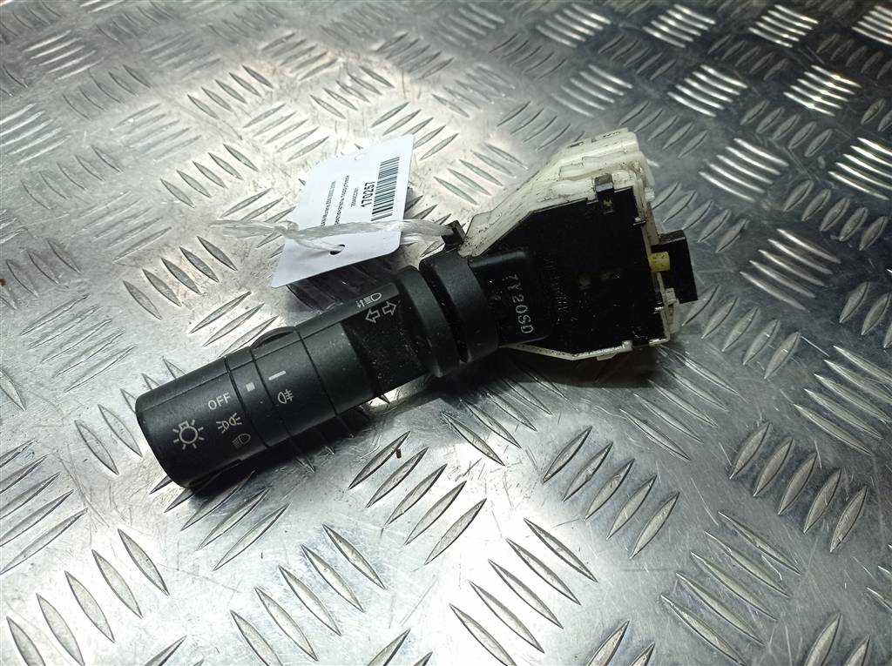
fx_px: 721
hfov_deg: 63.5
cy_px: 333
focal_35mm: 28
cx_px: 446
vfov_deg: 49.6
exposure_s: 1/325
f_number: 1.79
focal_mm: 4.7
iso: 102
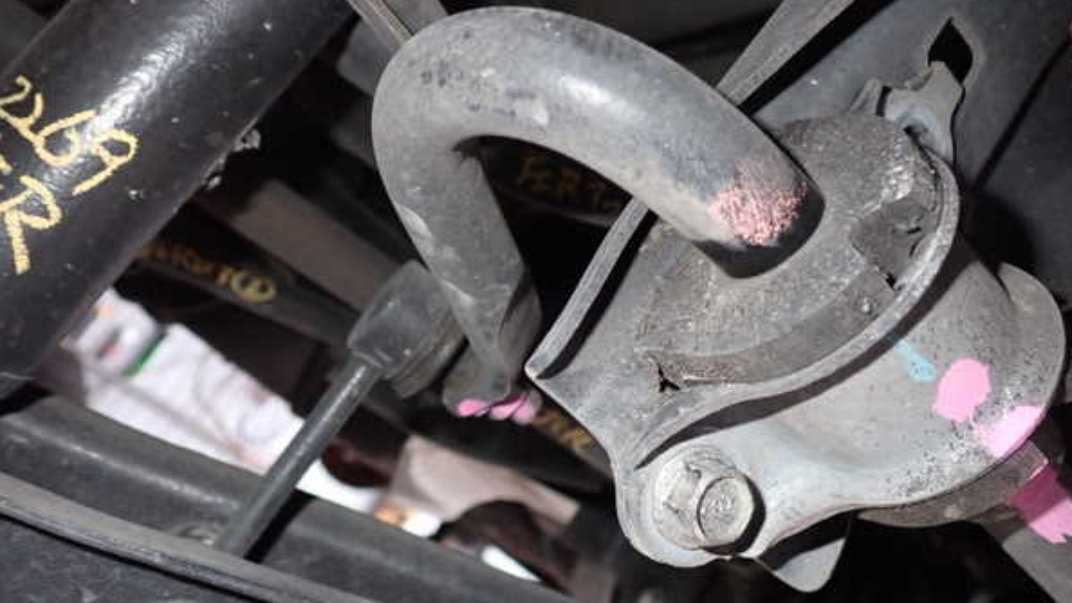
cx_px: 540
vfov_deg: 35.6
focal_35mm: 33
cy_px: 307
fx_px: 938
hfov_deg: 59.5
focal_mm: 5.4
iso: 400
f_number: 6.3
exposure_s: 1/30
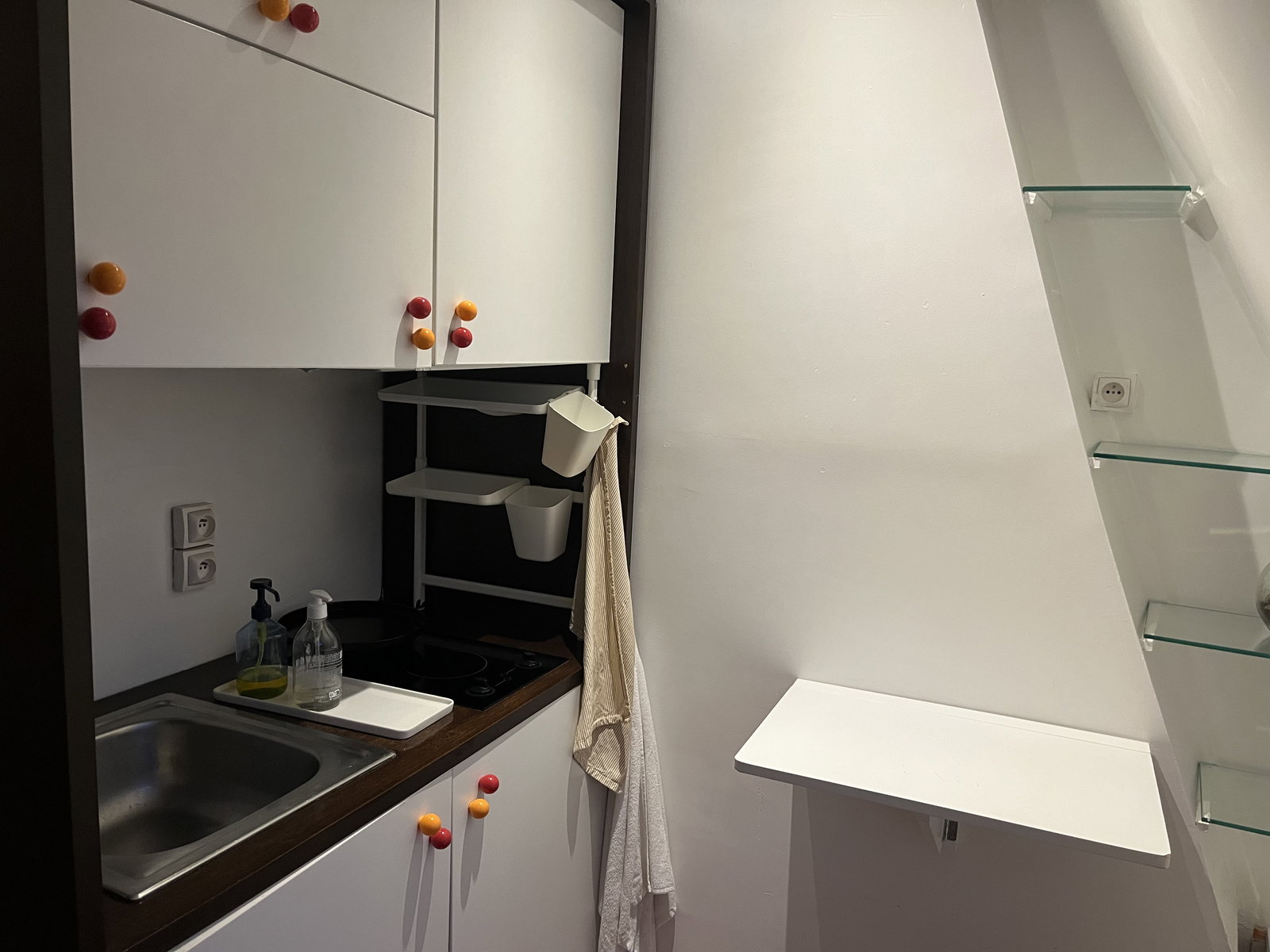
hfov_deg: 67.3
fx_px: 954
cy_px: 476
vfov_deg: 53.1
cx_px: 635
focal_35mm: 26
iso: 200
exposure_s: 1/50
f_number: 1.6
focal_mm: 5.1
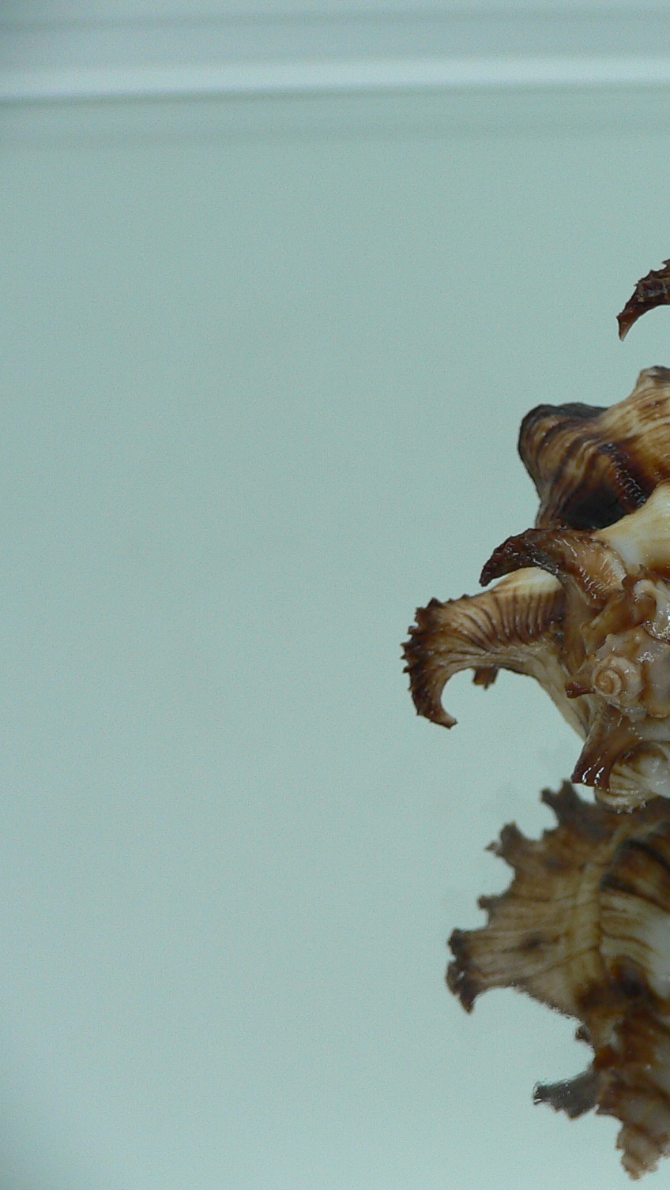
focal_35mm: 51
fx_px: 1610
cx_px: 750
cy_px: 595
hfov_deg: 22.1
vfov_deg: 40.6
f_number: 2.8
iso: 80
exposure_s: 1/60
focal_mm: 4.6
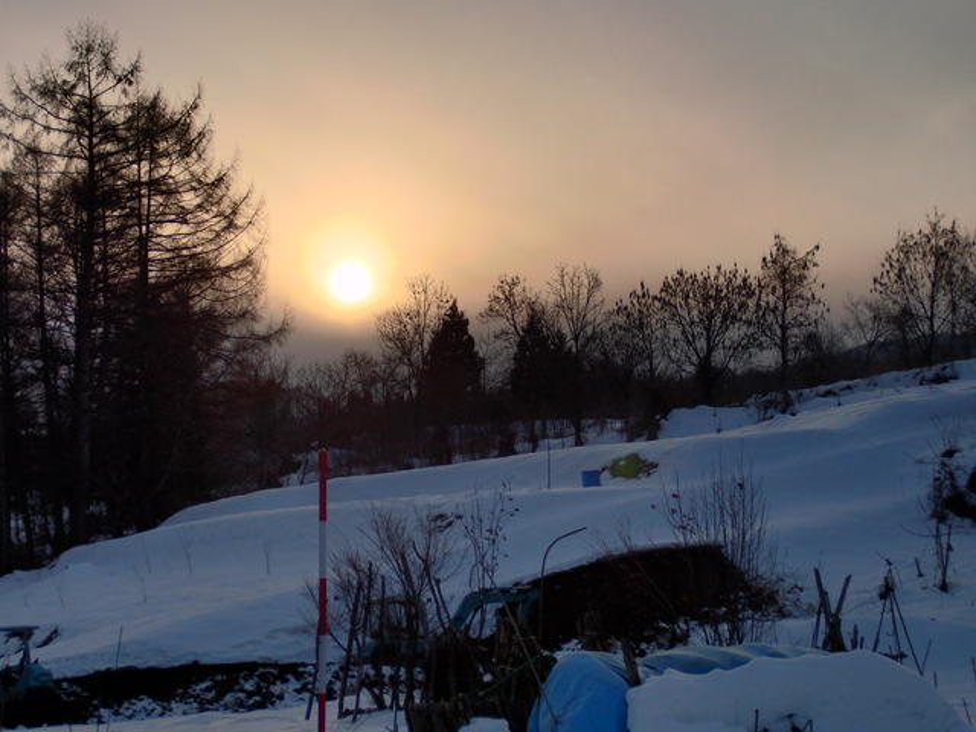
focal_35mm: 70
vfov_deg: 21.0
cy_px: 366
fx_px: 1974
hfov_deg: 27.8
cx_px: 488
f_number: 4.1
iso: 100
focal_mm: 12.23
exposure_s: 1/4000
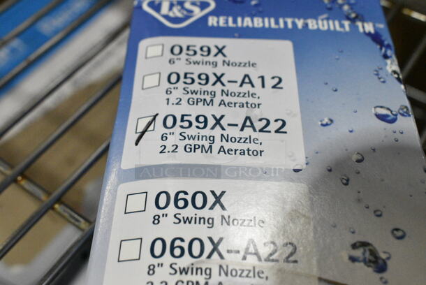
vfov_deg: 29.9
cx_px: 213
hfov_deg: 43.6
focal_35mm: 45
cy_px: 142
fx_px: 533
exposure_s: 1/1000
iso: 6400
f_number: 10
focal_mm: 30
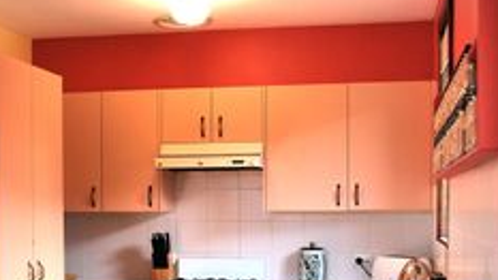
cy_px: 232
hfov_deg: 36.5
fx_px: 753
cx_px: 209
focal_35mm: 57
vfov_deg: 20.8
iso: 200
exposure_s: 1/60
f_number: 4
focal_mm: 18
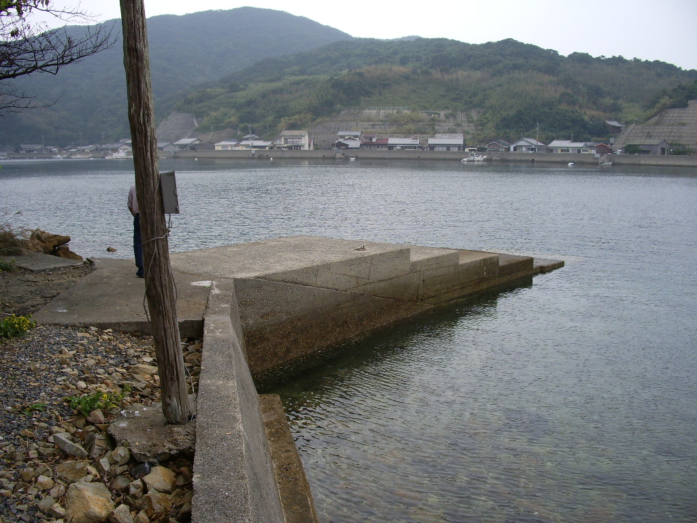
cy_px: 262
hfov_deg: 52.6
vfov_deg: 40.7
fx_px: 705
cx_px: 348
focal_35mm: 35
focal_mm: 5.8
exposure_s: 1/320
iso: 80
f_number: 4.3
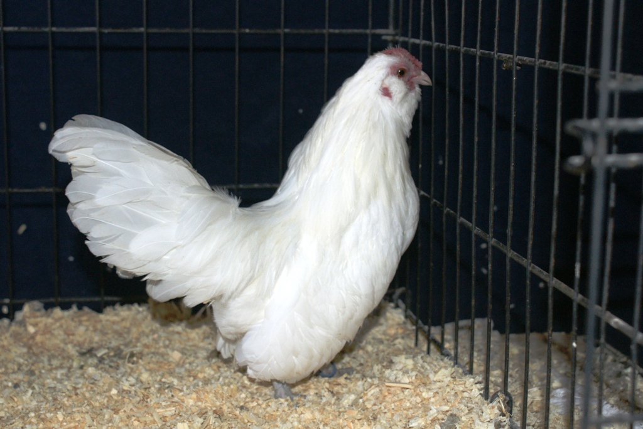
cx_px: 322
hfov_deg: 29.9
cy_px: 214
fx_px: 1206
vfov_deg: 20.2
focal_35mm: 68
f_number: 5.6
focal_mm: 45
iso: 800
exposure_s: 1/60
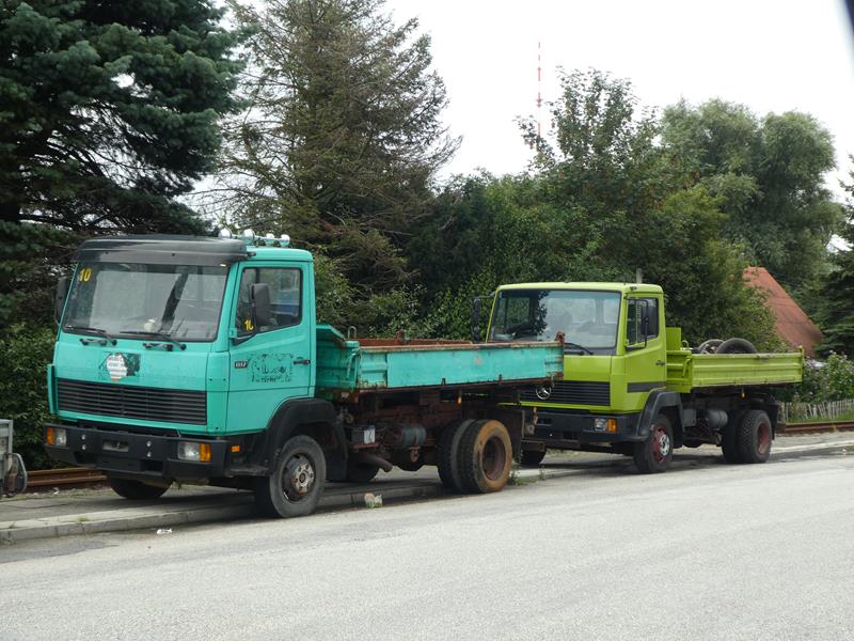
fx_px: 1505
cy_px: 320
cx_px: 427
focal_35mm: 61
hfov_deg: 31.7
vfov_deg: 24.0
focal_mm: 10.9
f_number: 4.3
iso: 100
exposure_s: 1/80
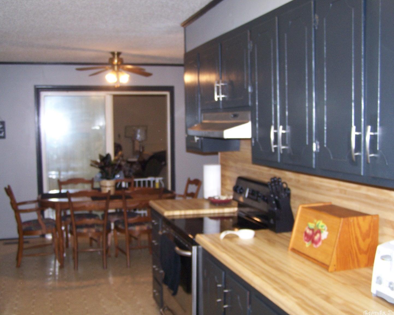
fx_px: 466
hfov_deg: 45.8
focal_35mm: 40
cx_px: 186
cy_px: 157
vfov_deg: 37.3
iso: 140
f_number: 2.8
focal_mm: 6.3
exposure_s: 1/60
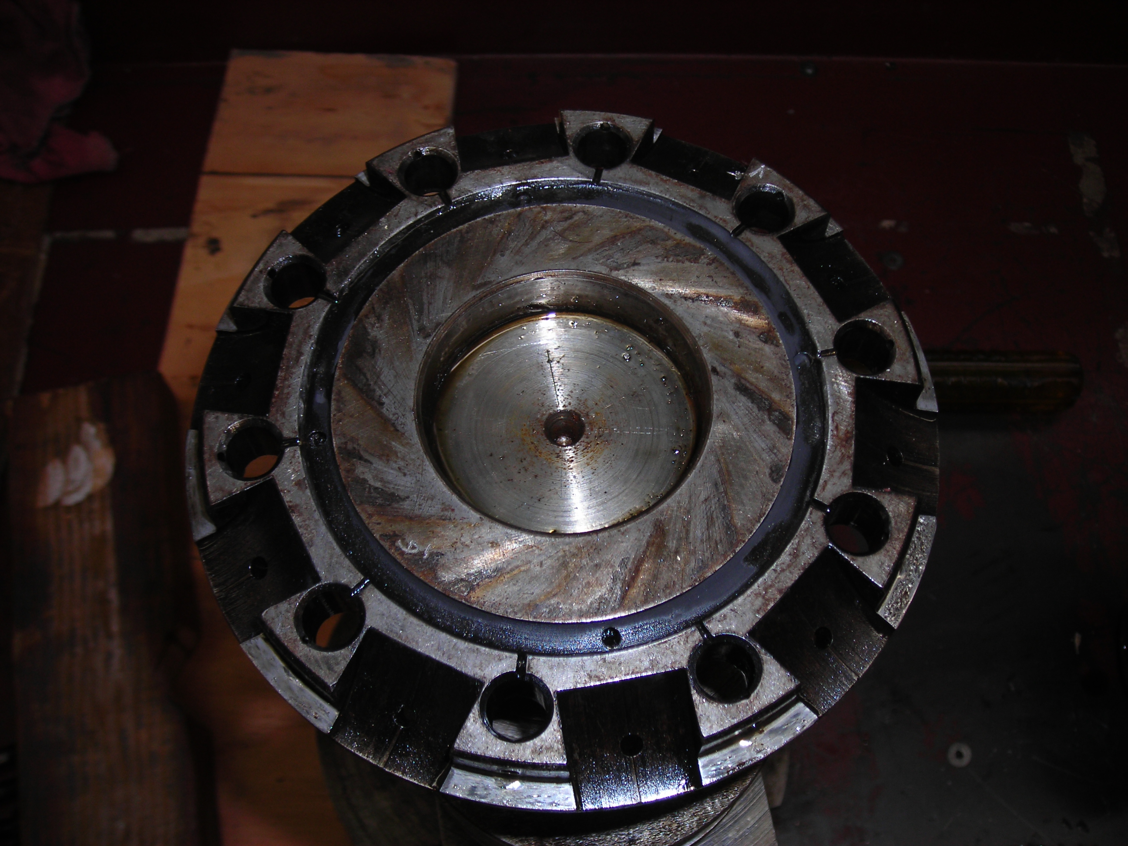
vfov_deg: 37.7
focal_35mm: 38
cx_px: 564
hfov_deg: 49.0
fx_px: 1238
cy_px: 423
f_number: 3.2
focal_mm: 6.3
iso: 50
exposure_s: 1/60.1
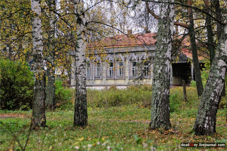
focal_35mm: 99
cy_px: 76
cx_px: 114
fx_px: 623
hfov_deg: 20.6
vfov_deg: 13.8
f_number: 6.3
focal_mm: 66
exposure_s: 1/125
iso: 320
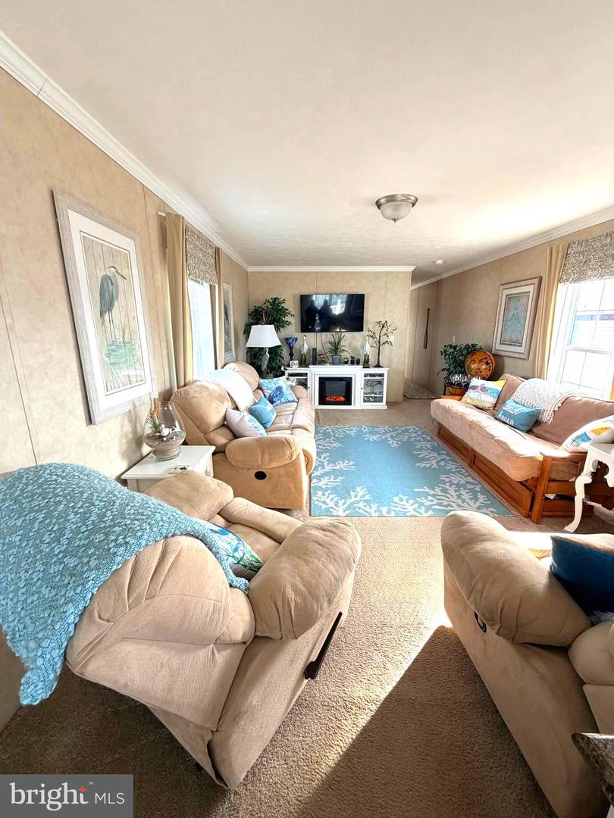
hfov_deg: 85.7
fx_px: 331
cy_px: 409
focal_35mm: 14
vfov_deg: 102.1
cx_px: 307
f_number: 2.2
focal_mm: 2.22
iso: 160
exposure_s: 1/121
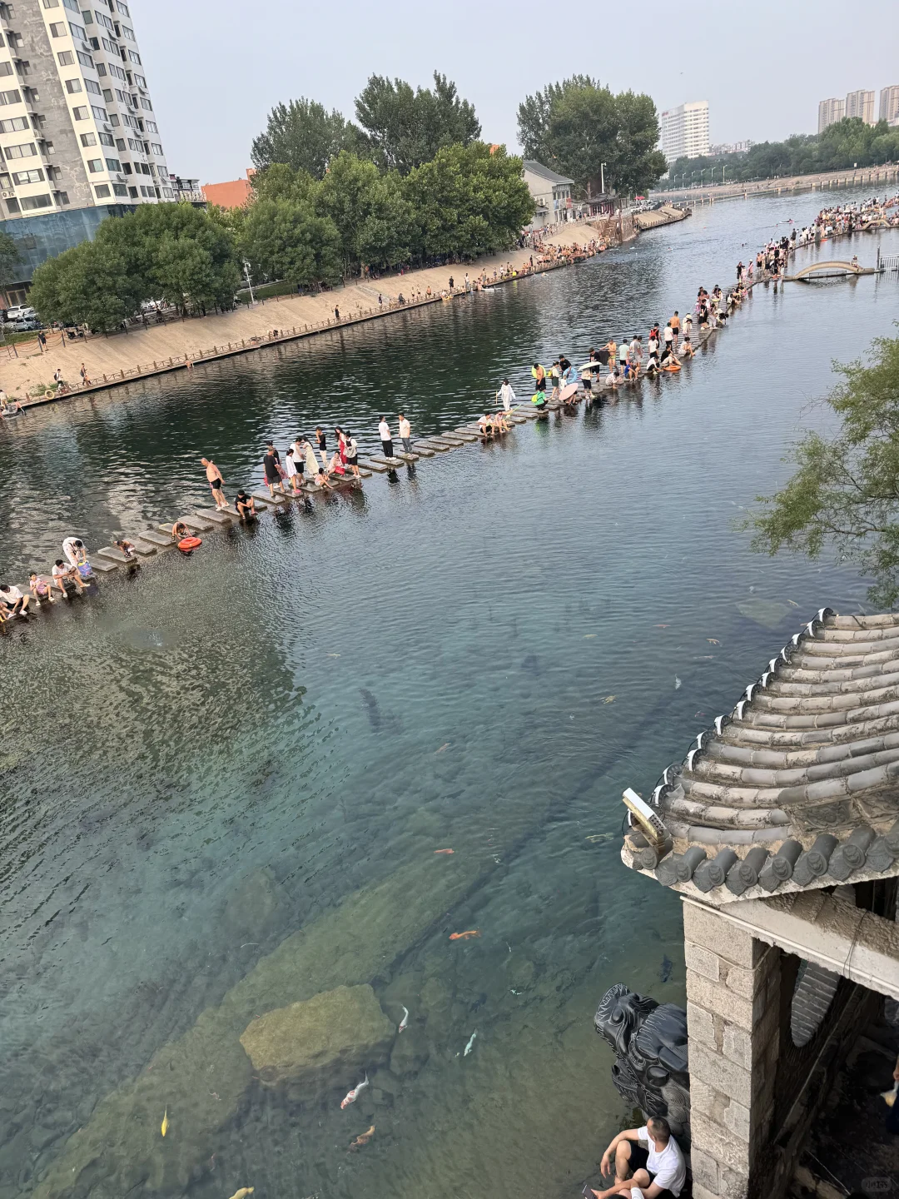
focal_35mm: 24
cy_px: 600
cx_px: 450
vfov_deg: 71.6
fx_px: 831
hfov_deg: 56.8
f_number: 1.78
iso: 80
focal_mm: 6.76
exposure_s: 1/739
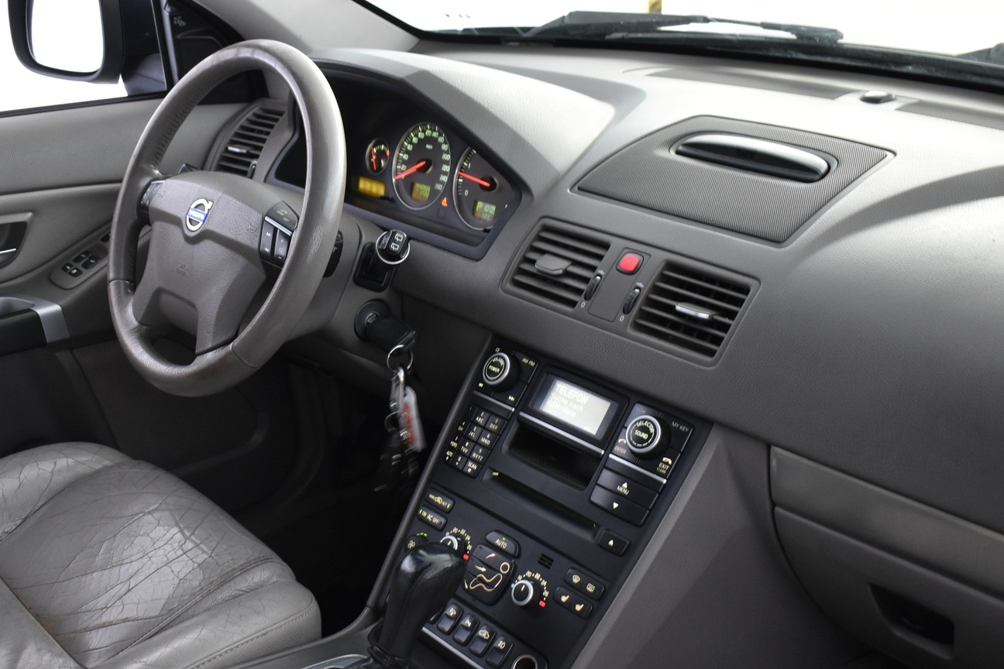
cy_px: 374
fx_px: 1255
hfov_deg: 43.3
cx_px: 379
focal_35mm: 45
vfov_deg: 29.8
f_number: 5
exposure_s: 1/8
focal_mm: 24
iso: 1250
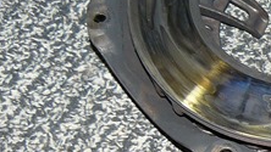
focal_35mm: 130
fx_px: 934
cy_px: 204
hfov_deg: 15.9
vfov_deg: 9.2
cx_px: 318
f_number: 2.8
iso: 100
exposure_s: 1/30
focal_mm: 6
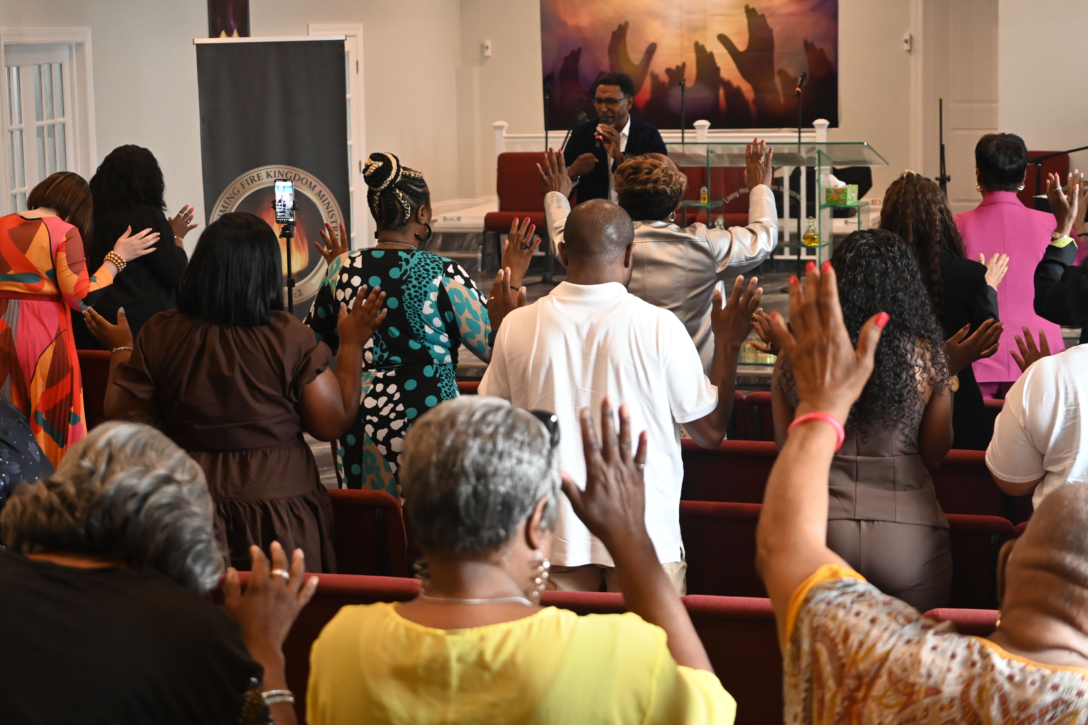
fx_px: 2266
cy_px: 362
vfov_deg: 18.2
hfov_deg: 27.0
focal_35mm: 75
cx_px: 544
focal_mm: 50
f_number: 4.5
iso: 2500
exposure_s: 1/125
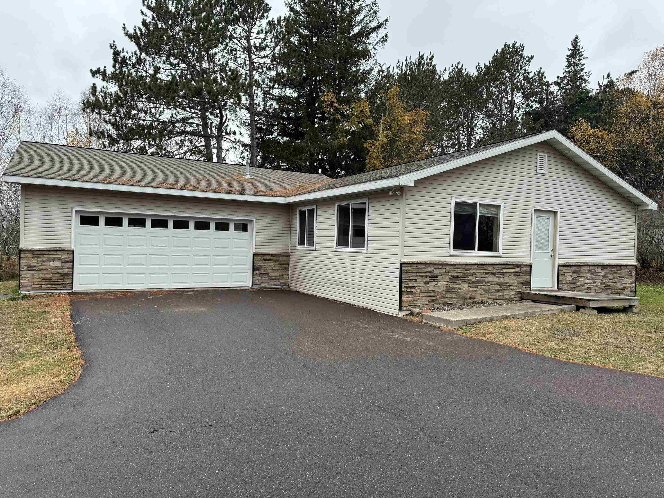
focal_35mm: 25
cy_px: 252
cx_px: 335
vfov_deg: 54.9
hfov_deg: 69.4
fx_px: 480
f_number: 1.78
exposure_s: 1/470
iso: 80
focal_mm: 6.76
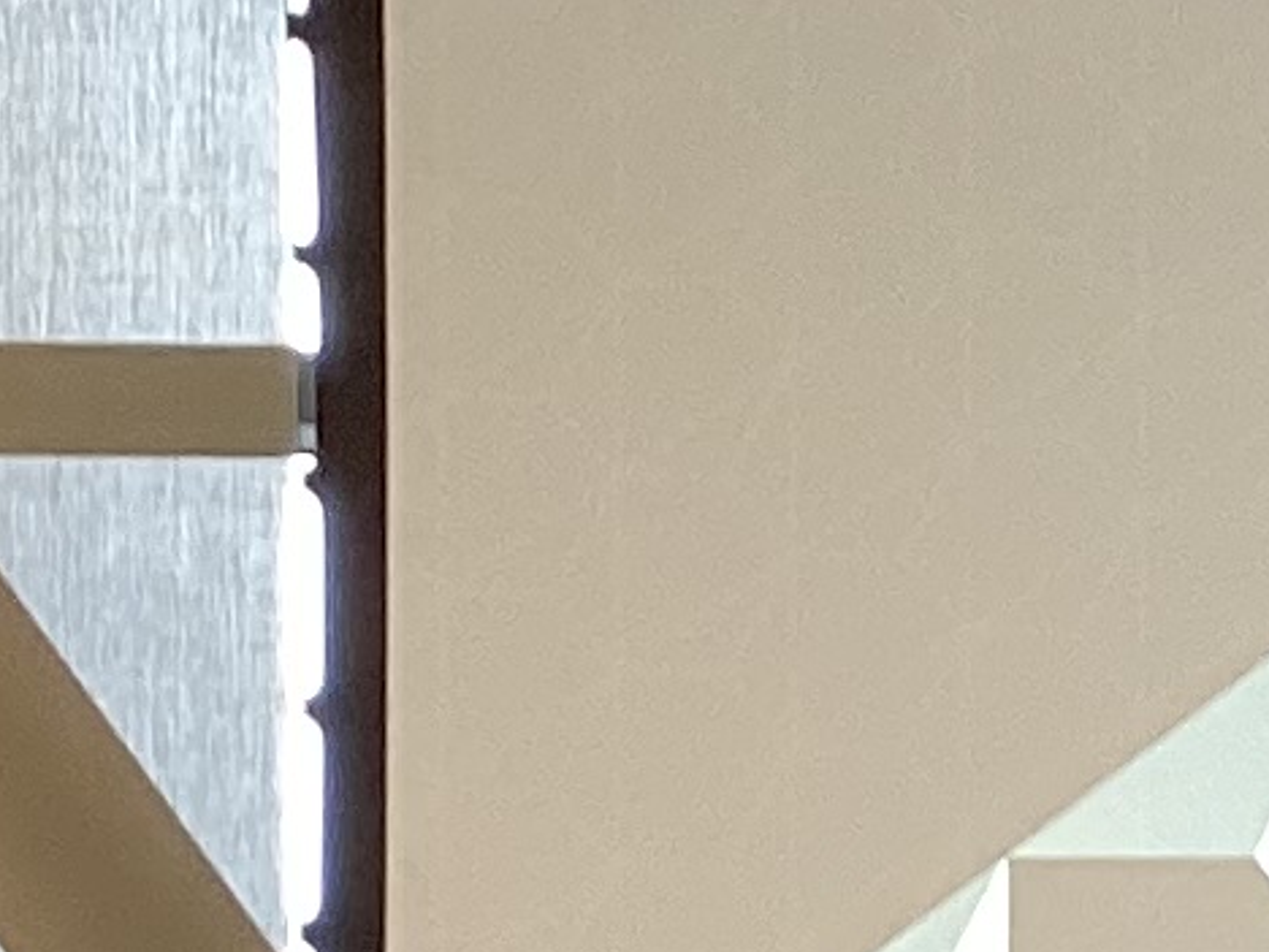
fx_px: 7918
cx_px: 2294
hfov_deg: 8.8
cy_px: 1641
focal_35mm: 216
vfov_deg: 6.7
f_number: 2.4
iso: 125
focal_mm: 3.3
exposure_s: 1/60
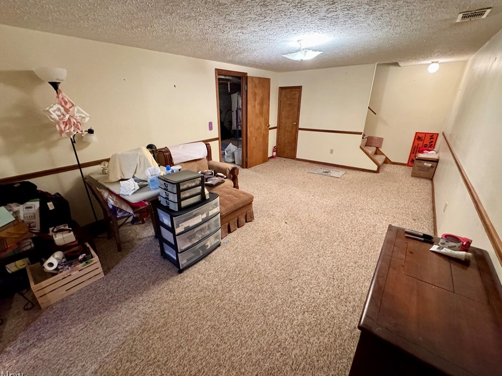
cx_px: 240
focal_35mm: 15
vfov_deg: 81.7
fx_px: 218
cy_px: 186
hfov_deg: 98.1
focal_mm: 2.22
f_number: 2.2
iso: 1000
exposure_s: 1/60
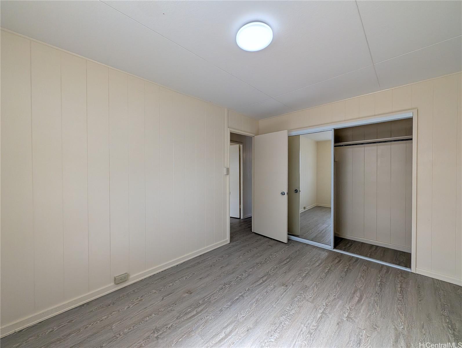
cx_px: 231
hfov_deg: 110.5
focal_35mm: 12
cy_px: 174
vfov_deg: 94.6
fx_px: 160
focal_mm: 2.02
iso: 54
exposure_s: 1/697
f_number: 1.7
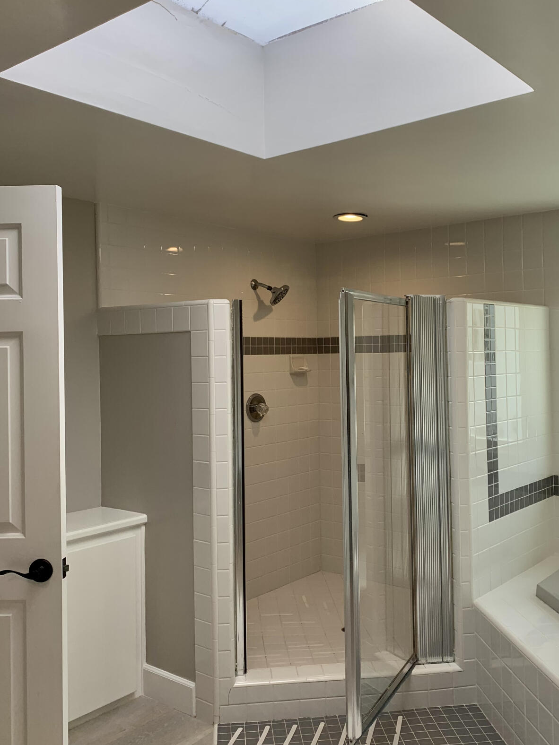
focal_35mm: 33
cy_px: 350
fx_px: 711
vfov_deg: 55.3
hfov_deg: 42.8
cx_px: 321
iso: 25
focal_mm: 4.25
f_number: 1.8
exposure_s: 1/246
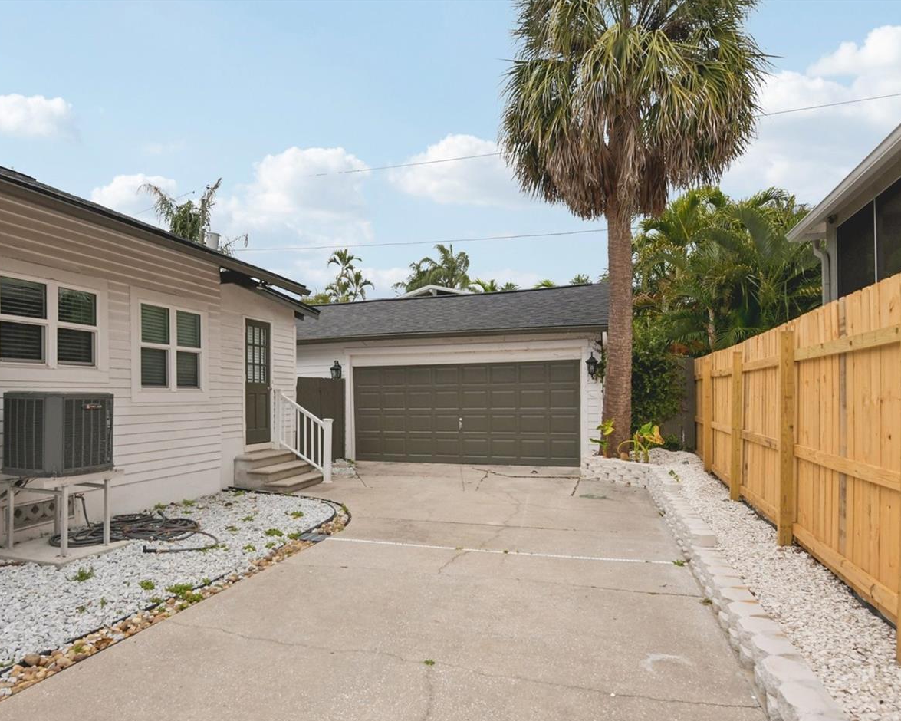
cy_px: 405
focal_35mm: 23
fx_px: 613
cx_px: 358
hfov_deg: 71.8
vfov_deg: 60.7
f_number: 8
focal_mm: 18
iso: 400
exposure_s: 1/1600
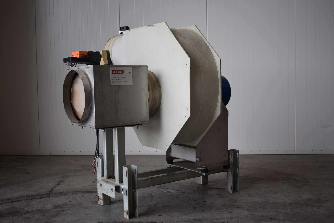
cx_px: 167
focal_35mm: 42
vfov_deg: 31.9
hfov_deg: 46.4
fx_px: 390
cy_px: 112
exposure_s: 1/80
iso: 400
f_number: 4.5
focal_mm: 28
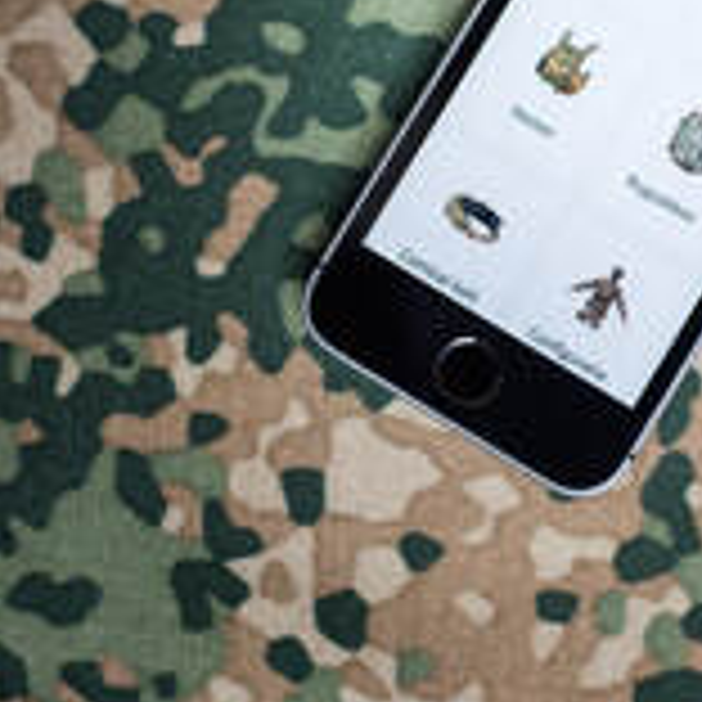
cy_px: 142
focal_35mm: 113
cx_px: 389
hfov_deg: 15.4
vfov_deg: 15.3
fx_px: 2593
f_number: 3.5
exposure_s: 1/160
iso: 400
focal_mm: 50
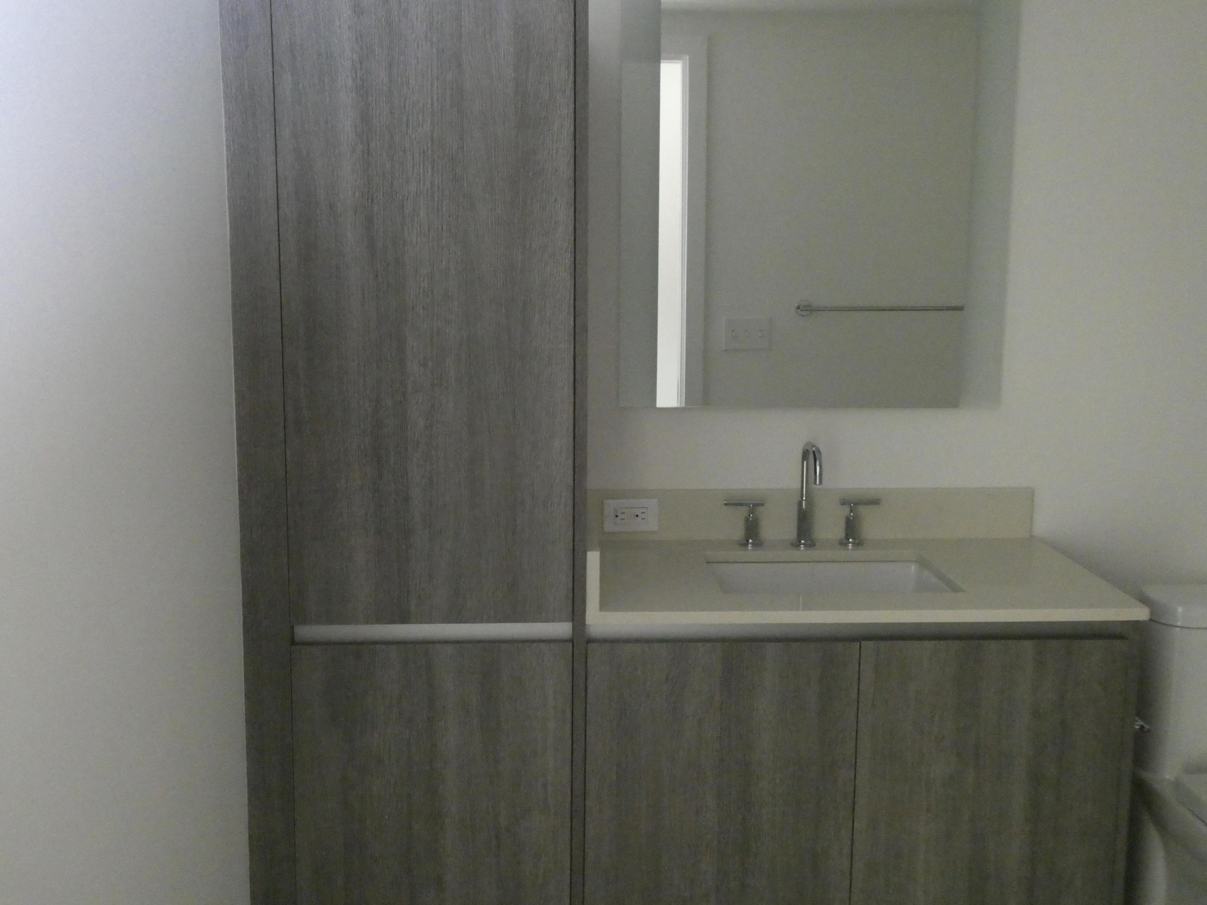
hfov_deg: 50.1
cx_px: 604
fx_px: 1290
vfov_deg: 38.7
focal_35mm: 37
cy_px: 452
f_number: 3.7
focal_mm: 6.7
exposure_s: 1/125
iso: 1600
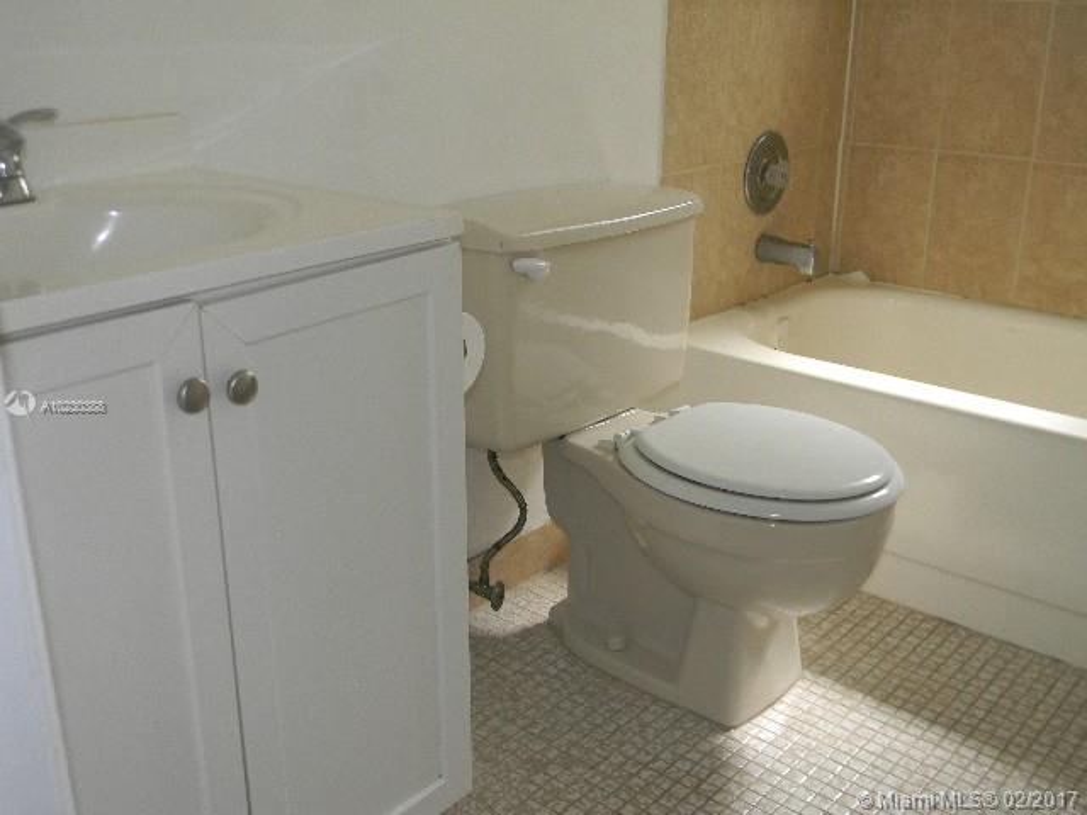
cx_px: 544
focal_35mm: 36
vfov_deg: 39.7
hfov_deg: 51.4
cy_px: 408
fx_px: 1130
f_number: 3.7
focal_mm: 6.4
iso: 110
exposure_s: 1/30
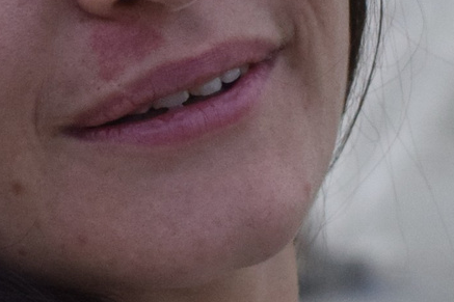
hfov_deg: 4.9
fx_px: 5320
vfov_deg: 3.2
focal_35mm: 422
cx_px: 162
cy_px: -74
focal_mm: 48
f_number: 9
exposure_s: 1/1000
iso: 800
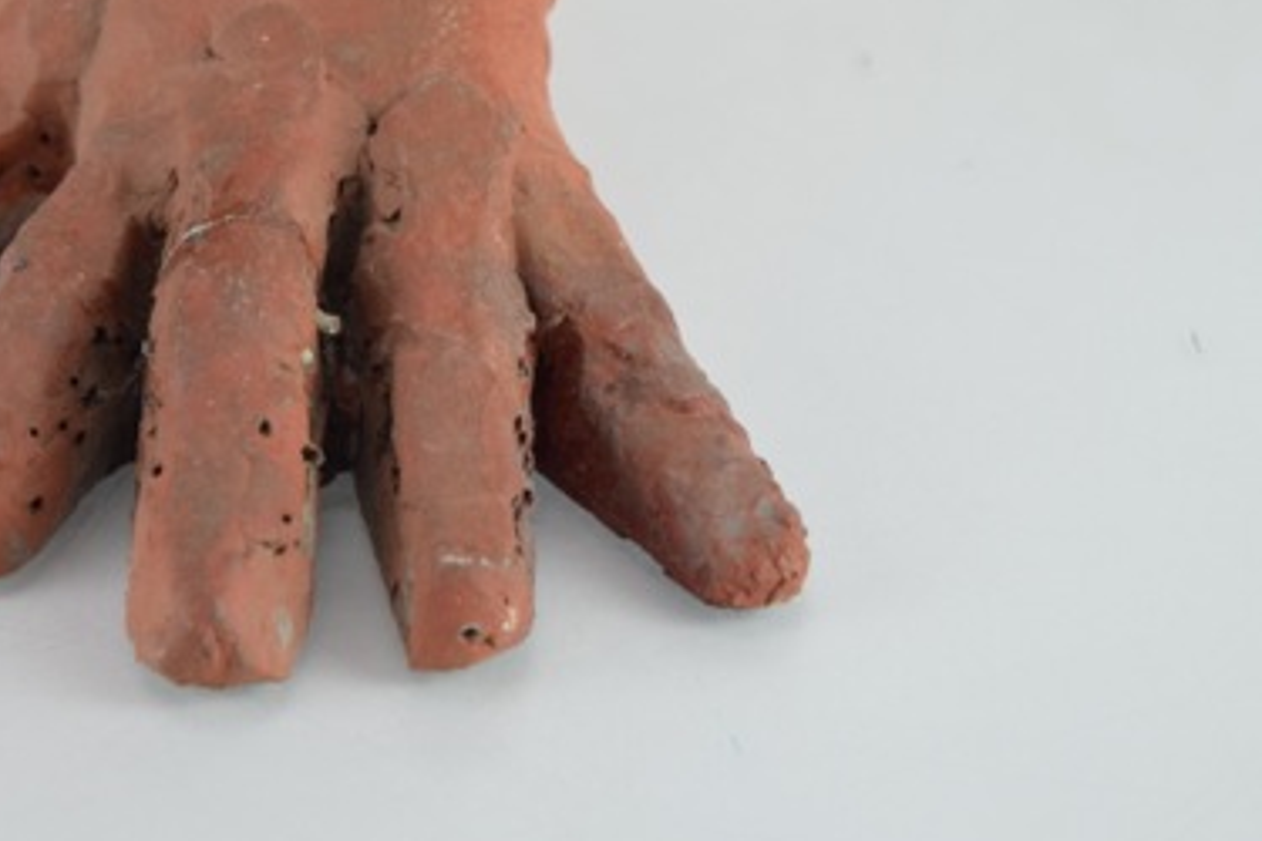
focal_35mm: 141
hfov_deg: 14.5
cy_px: 264
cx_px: 242
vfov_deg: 9.7
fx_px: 4937
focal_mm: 55
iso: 800
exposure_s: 1/125
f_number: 6.3
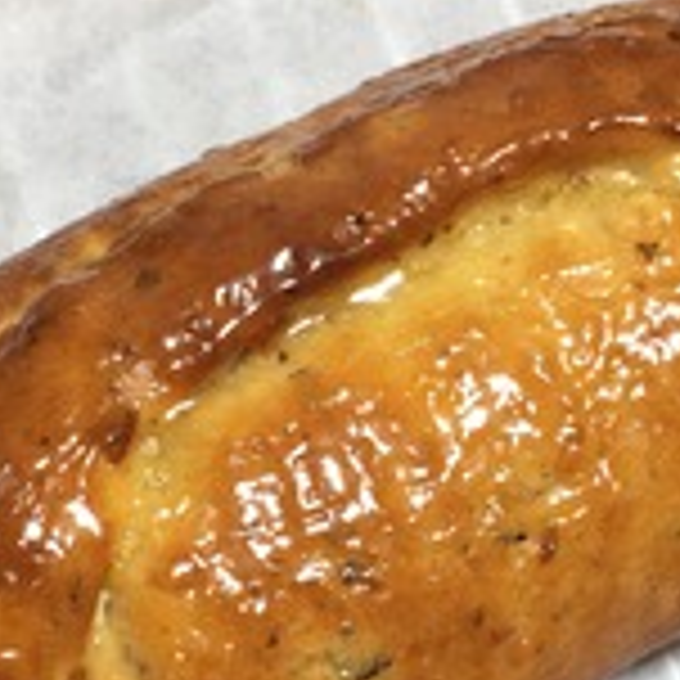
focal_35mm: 61
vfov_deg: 27.7
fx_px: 1356
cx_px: 374
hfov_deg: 28.1
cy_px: 531
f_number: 2.2
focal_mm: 4.15
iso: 100
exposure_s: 1/30
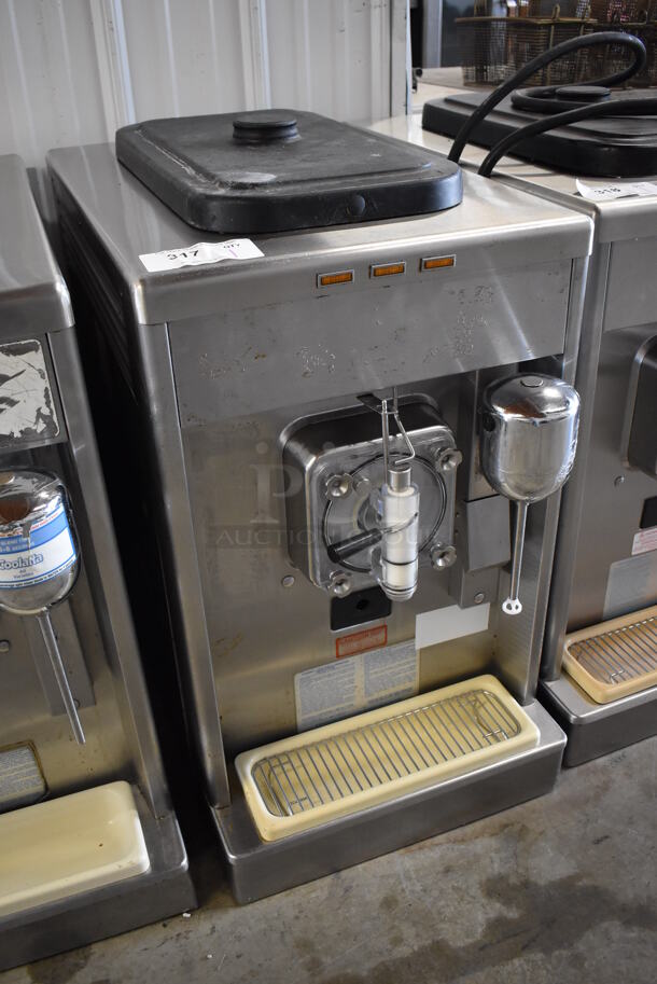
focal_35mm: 32
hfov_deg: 41.8
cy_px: 492
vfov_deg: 59.5
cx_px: 328
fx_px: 861
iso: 2500
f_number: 3.8
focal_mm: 21
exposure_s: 1/125
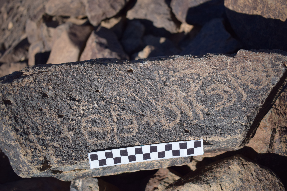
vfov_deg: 33.0
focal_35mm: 40
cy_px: 96
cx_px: 144
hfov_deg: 47.9
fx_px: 323
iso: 200
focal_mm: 27
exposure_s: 1/2000
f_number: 4
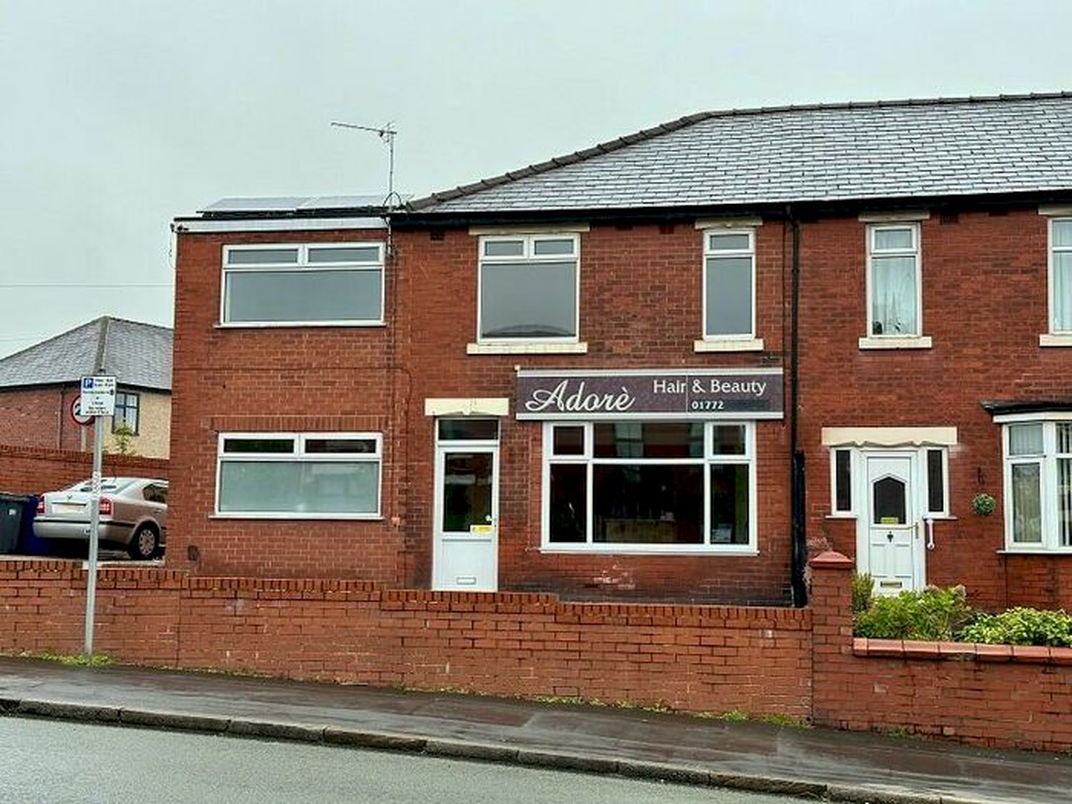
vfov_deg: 30.3
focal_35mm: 48
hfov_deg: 39.7
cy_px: 402
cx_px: 536
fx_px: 1486
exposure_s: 1/594
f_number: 1.78
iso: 64
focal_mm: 6.86
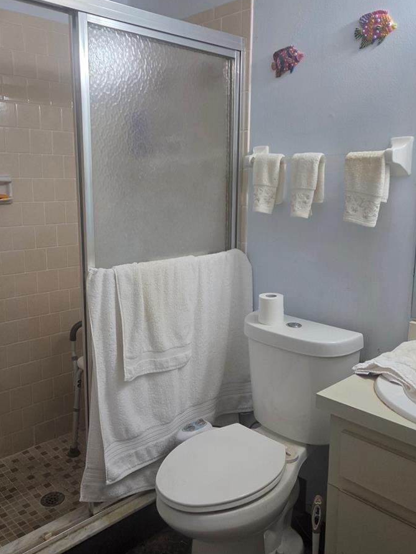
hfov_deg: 45.4
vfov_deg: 58.3
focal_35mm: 31
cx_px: 189
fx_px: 496
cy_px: 257
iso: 320
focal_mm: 5.4
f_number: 1.8
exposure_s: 1/120
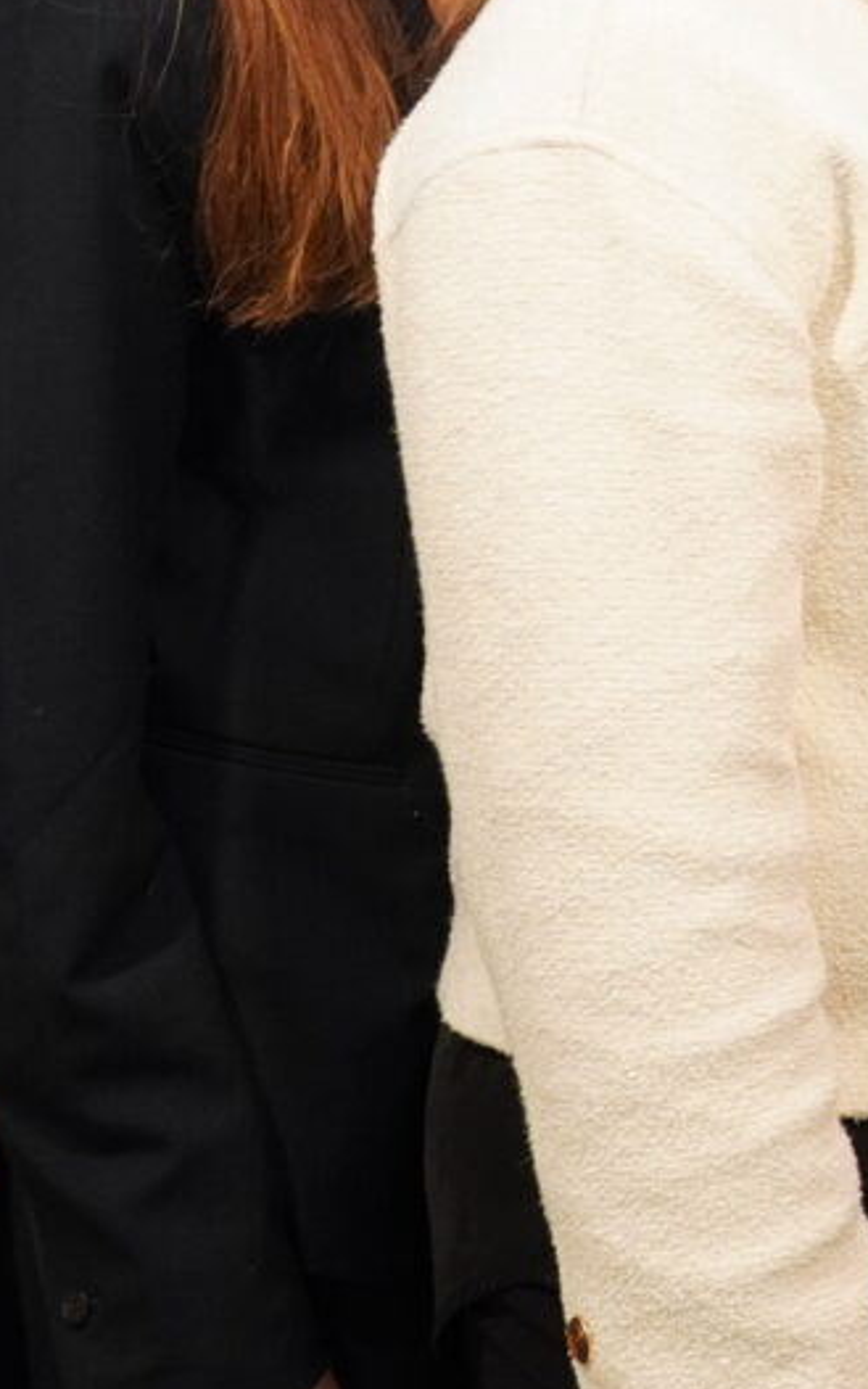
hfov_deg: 8.9
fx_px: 5069
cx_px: 1997
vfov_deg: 15.2
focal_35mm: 134
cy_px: -125
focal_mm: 18
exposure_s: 1/30
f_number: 3.5
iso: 400
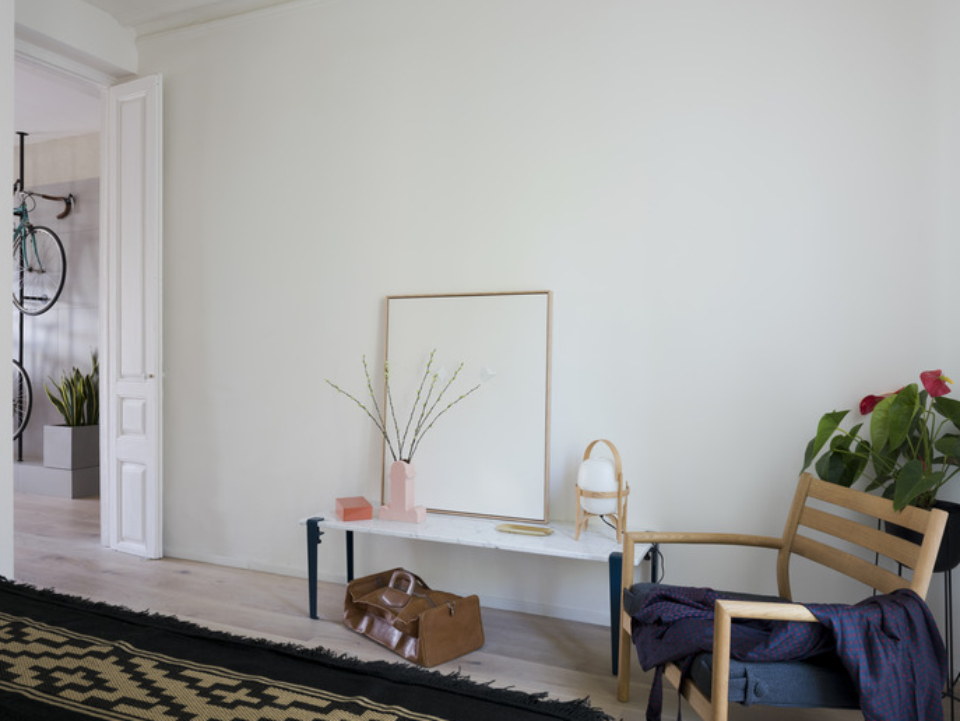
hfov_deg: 71.5
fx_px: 666
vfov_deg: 56.9
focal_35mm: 24
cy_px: 360
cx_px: 516
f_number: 13
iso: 100
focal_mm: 22
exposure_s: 1.3
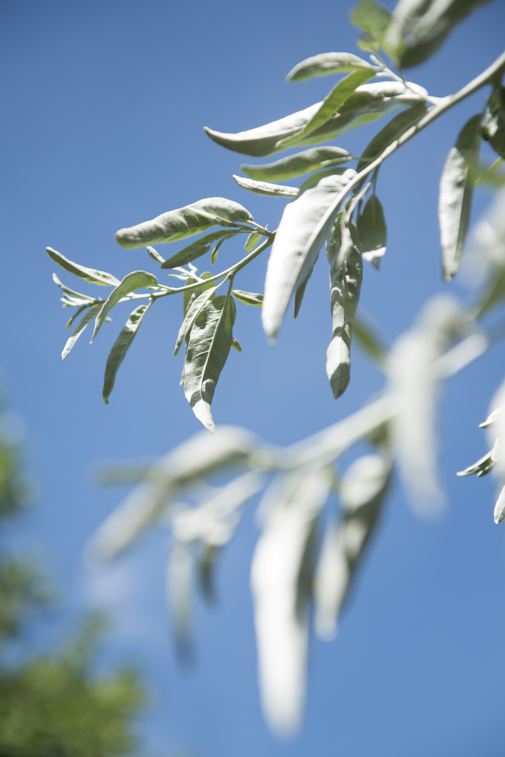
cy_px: 378
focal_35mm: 60
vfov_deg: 33.4
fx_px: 1261
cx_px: 252
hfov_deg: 22.6
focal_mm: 60
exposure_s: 1/800
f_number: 4
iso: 100
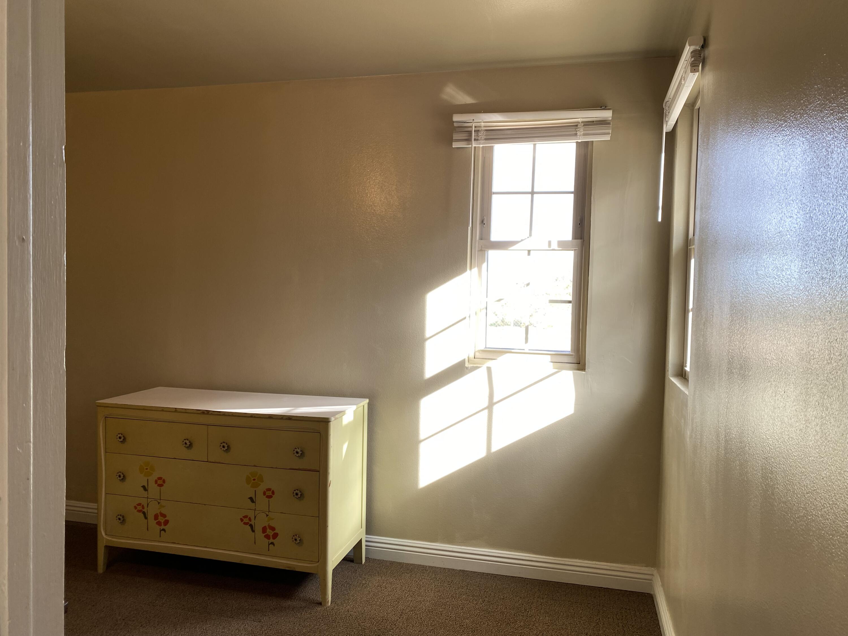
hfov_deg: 67.3
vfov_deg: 53.1
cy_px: 318
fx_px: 637
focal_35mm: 26
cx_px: 424
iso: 40
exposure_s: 1/120
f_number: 1.8
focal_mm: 4.25
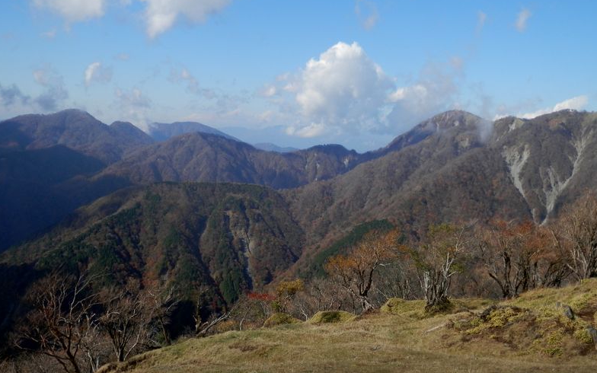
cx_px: 300
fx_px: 651
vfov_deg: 31.9
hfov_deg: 49.3
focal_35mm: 40
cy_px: 218
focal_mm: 6.6
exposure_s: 1/100
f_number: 10.1
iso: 80
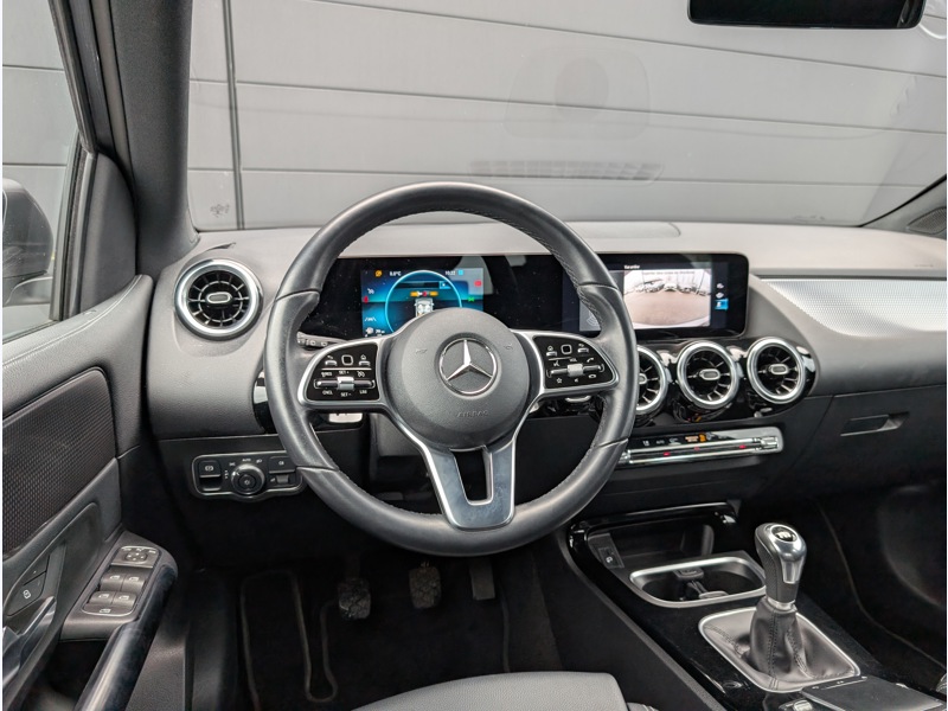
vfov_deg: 56.8
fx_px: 657
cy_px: 356
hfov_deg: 71.6
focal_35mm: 24
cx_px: 474
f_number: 1.68
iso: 31
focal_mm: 6.9
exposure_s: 1/29.7
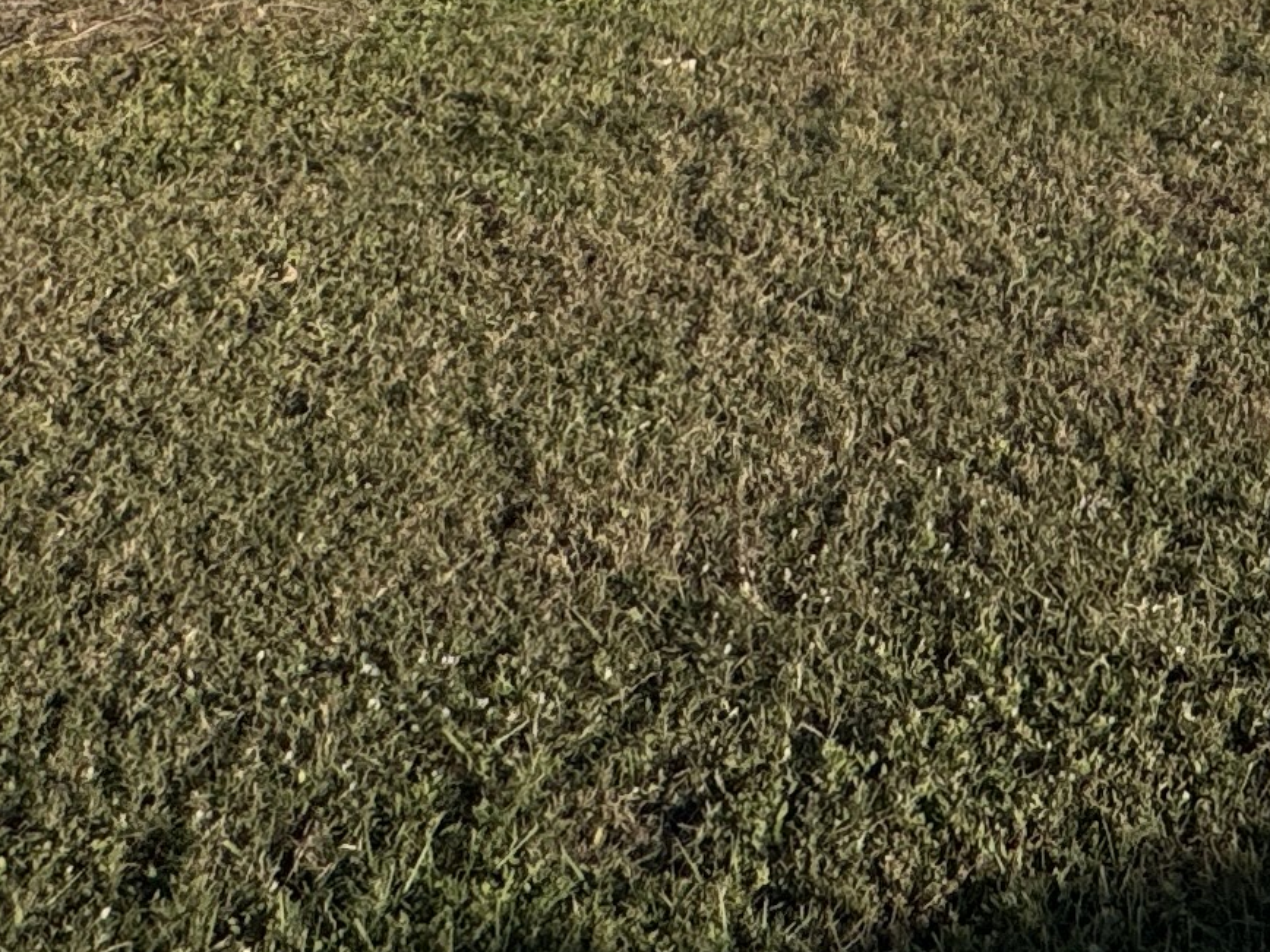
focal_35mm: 65
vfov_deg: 17.4
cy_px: -867
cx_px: 1661
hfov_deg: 25.5
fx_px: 2385
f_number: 2.2
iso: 40
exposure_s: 1/3906
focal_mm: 2.22
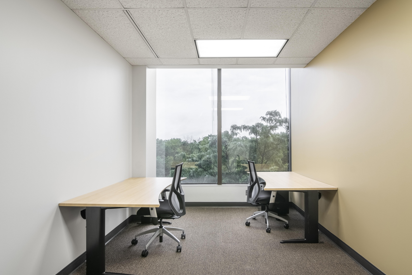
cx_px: 219
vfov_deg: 64.5
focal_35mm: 19
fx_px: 217
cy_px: 144
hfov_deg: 86.8
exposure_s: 1/80
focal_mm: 11
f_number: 10
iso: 500
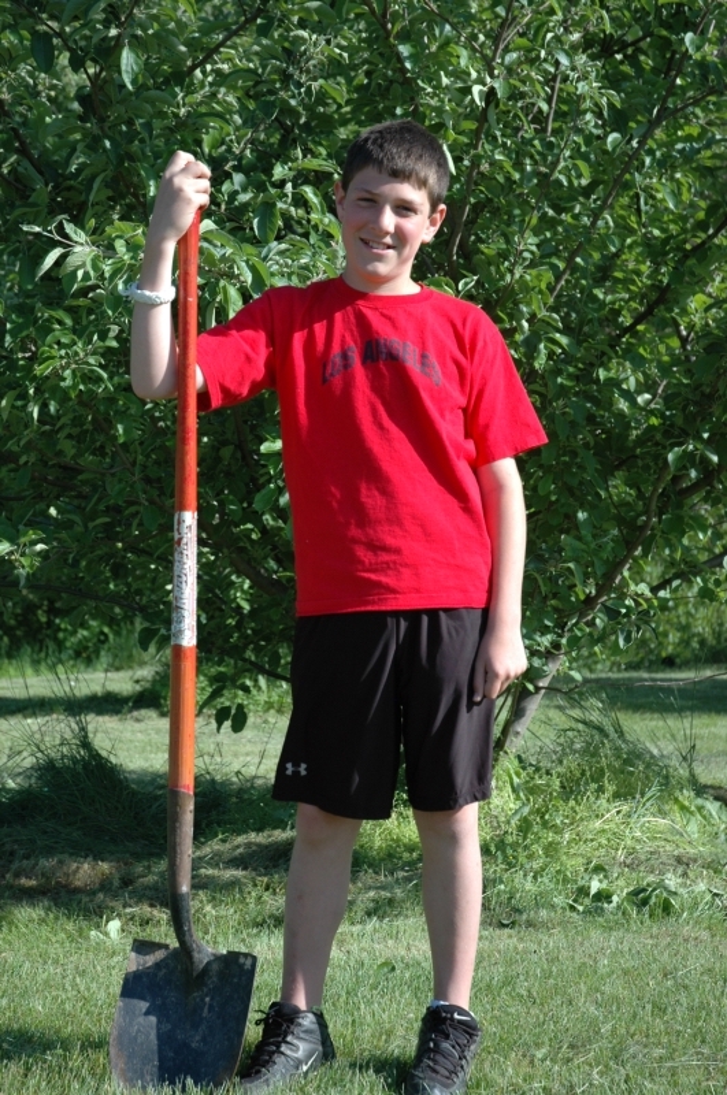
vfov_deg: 29.3
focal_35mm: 69
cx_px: 364
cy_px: 548
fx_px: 2096
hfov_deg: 19.7
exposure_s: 1/800
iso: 200
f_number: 4.5
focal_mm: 46
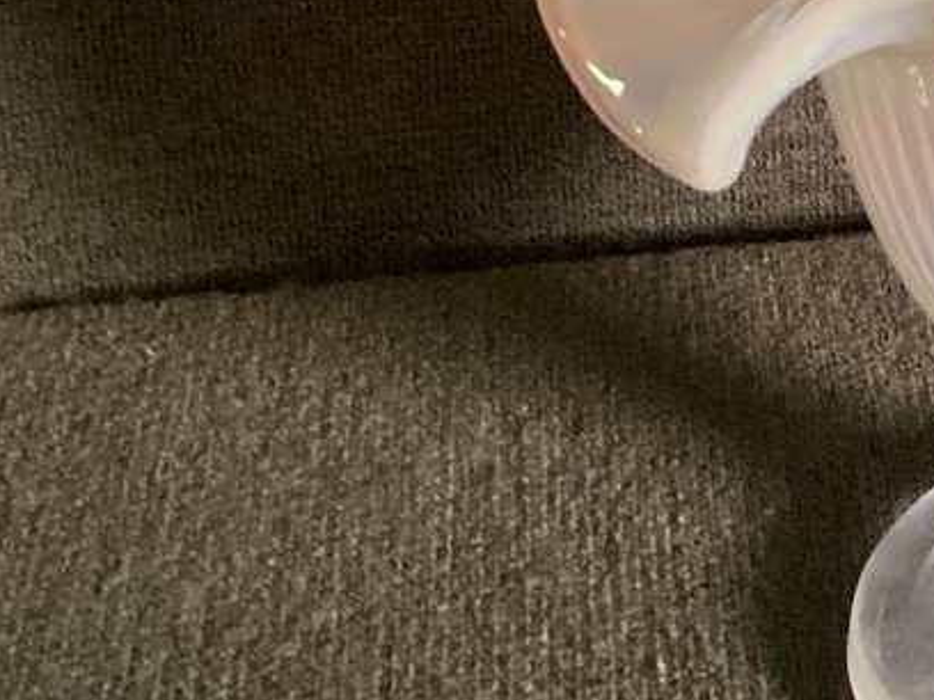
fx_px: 3103
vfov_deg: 12.6
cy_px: -106
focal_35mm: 115
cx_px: 1272
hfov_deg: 16.1
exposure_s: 1/60
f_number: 2.4
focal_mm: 3.3
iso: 400
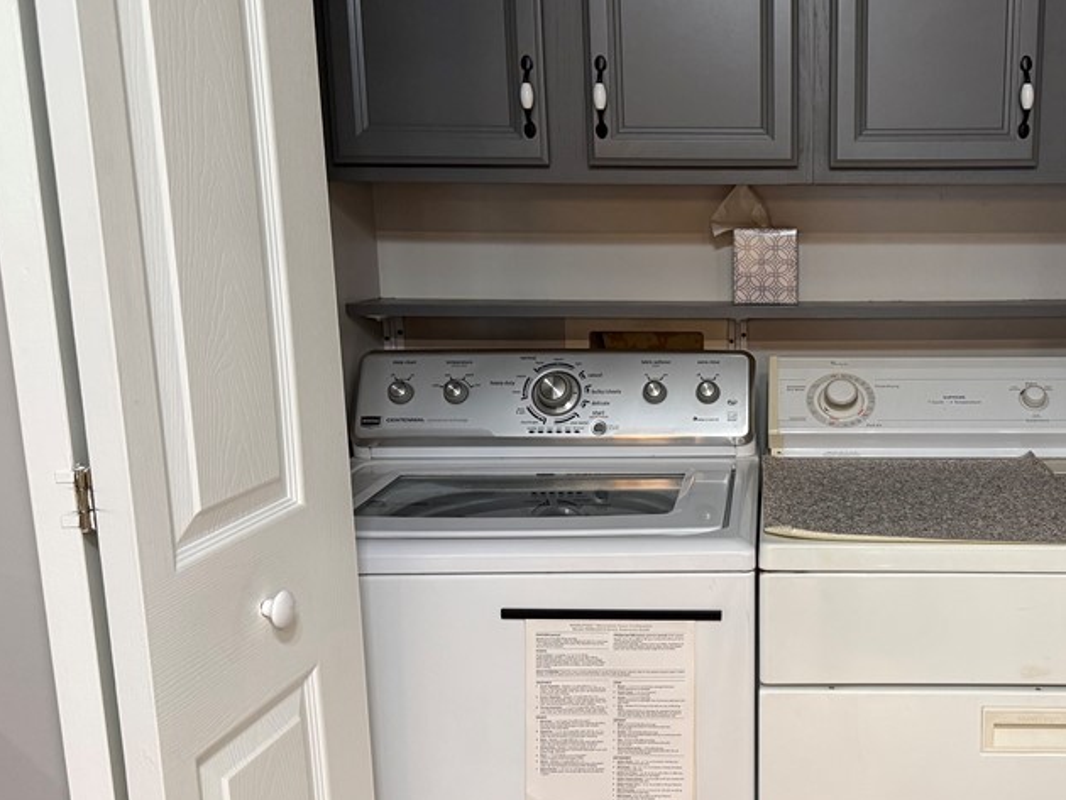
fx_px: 1201
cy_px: 416
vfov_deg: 36.8
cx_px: 831
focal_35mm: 39
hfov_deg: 45.7
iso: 250
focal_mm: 6.76
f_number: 1.78
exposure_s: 1/60
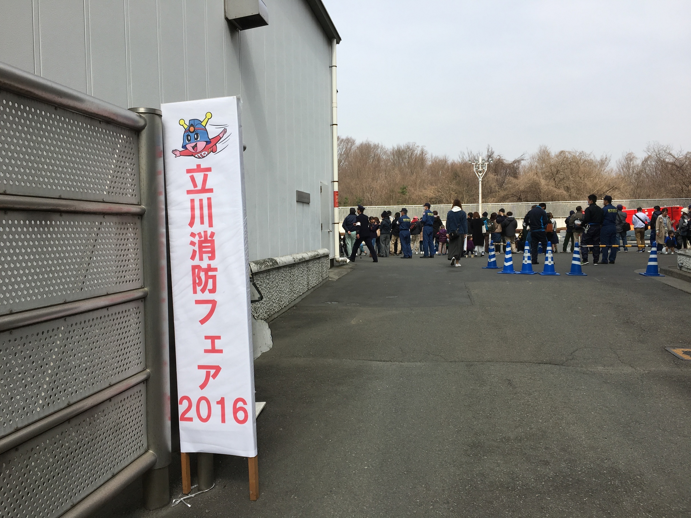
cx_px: 346
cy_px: 259
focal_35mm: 29
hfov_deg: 61.7
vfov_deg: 48.2
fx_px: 579
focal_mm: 4.15
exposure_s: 1/1876
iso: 25
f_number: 2.2
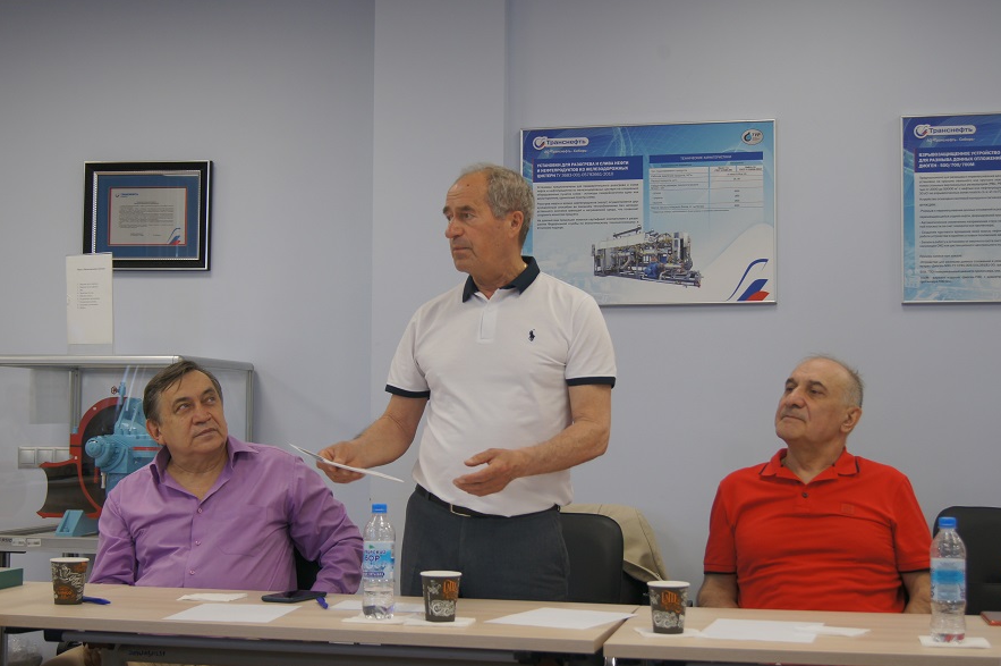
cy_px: 332
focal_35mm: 54
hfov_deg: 37.2
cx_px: 504
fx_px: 1486
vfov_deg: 25.2
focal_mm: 35
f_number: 5
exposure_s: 1/60
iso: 200
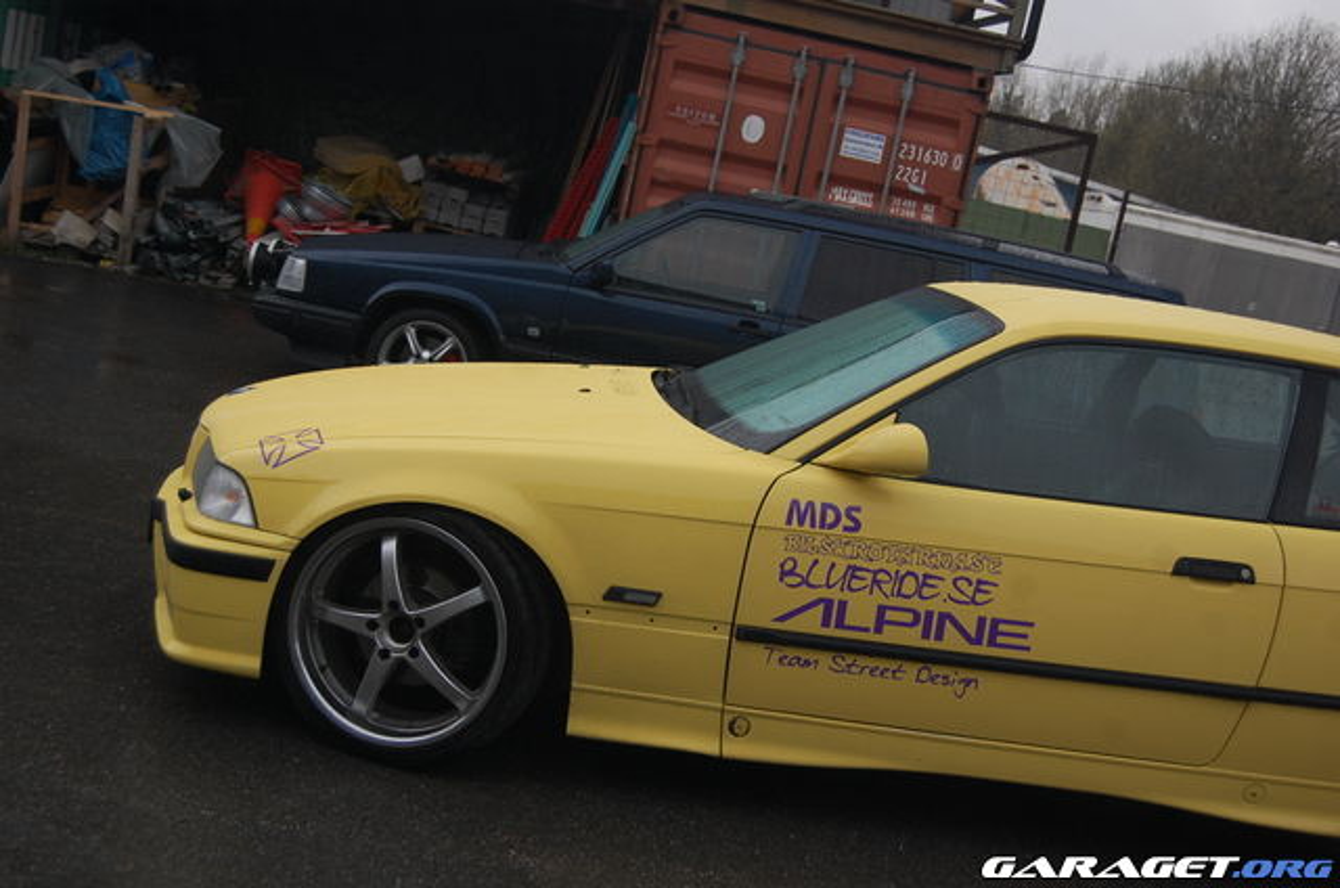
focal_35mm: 46
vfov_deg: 28.8
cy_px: 444
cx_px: 670
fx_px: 1727
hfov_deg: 42.4
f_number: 4.5
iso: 400
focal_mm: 31
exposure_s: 1/80
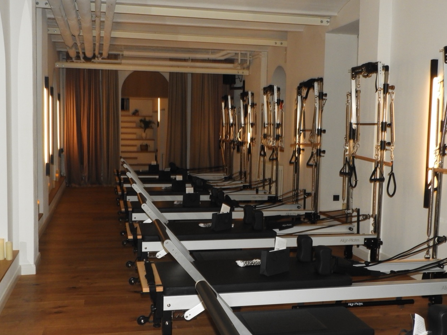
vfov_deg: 35.1
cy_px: 170
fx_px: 529
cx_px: 220
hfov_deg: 45.8
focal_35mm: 41
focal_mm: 7.2
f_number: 5.3
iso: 400
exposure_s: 1/30
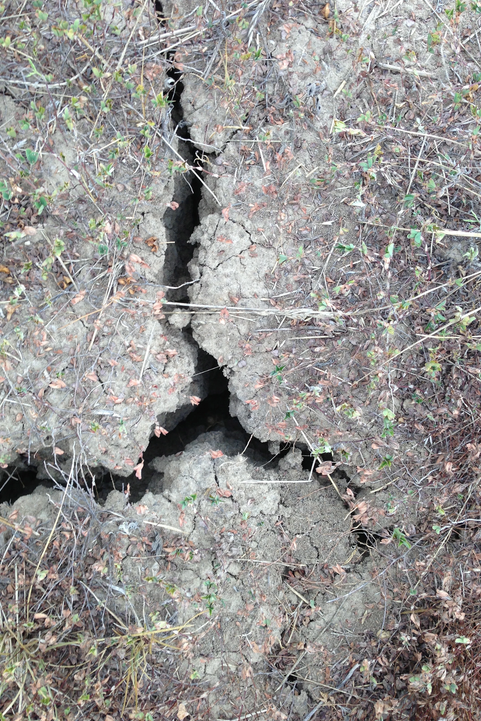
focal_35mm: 35
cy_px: 354
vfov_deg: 54.4
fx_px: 701
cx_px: 228
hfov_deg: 37.8
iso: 50
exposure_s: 1/136
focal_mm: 4.13
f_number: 2.4
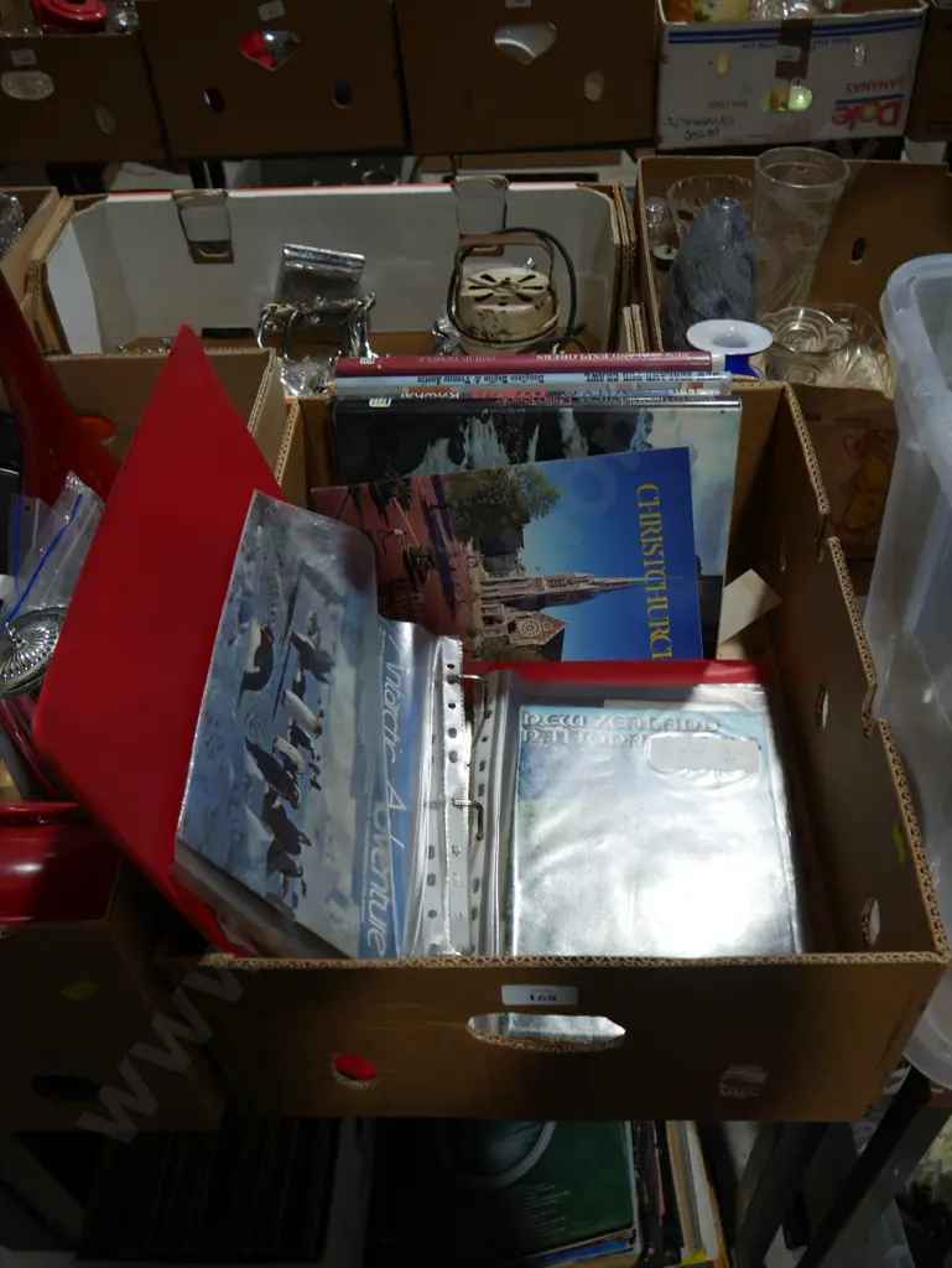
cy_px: 634
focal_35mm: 30
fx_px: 1099
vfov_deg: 59.9
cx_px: 476
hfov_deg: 46.8
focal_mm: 15
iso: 200
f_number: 4
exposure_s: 1/125
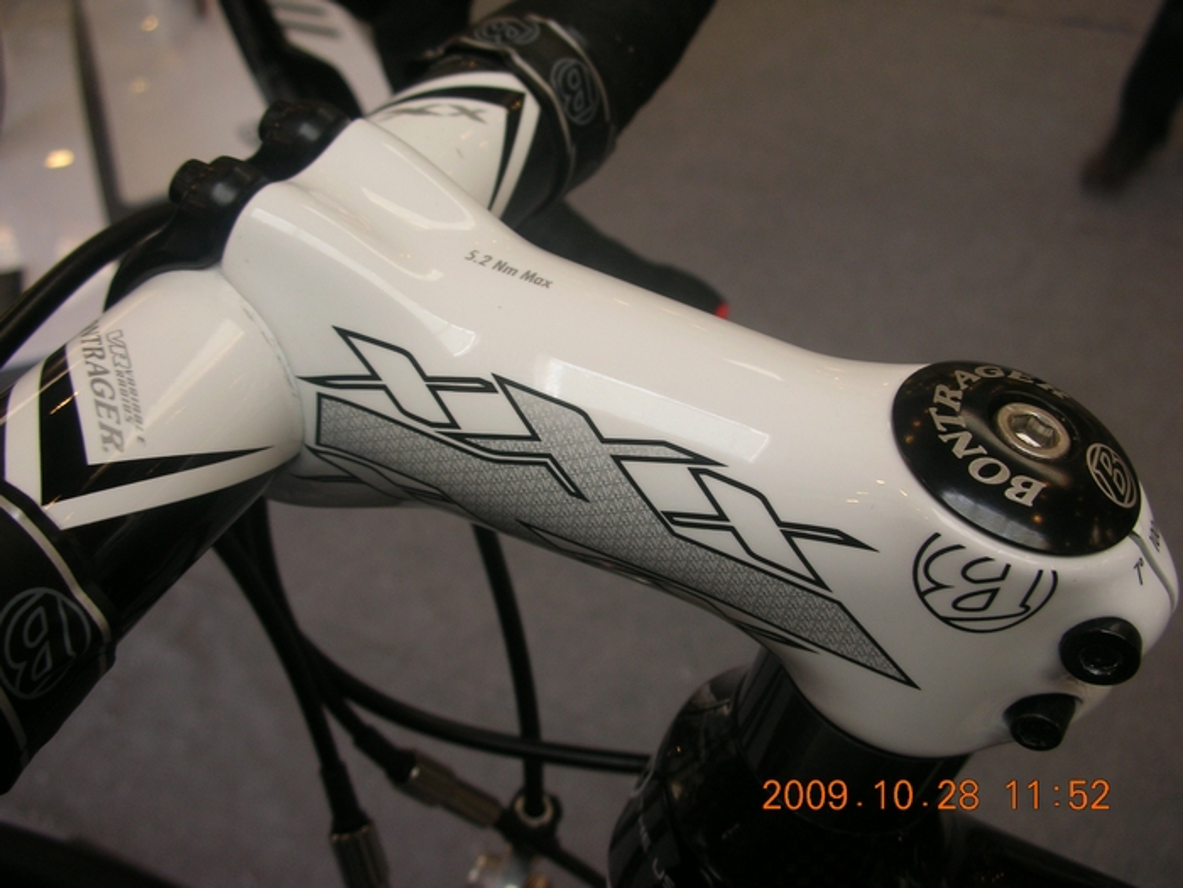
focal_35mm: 35
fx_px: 1196
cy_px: 444
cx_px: 592
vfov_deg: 40.7
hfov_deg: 52.6
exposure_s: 1/23.6
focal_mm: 5.8
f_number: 3
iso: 50
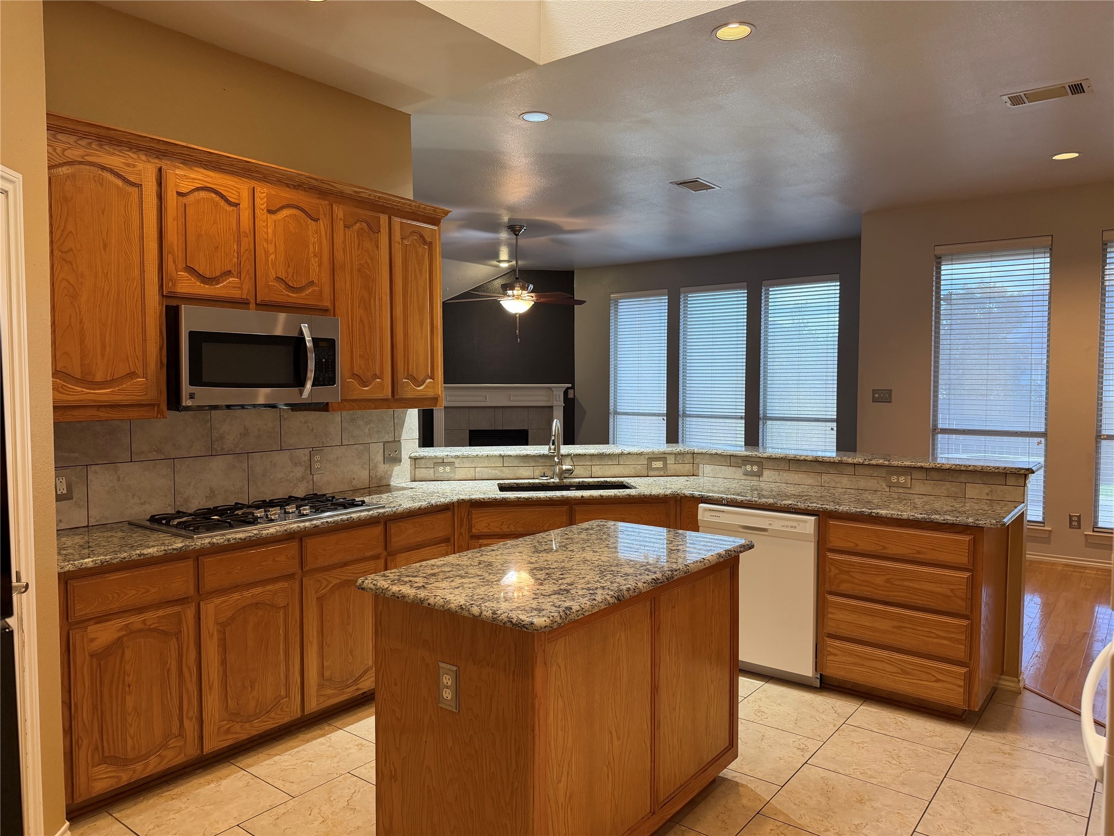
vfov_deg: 56.8
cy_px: 418
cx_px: 557
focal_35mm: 24
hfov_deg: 71.6
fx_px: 772
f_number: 1.78
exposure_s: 1/60
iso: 200
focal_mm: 6.76
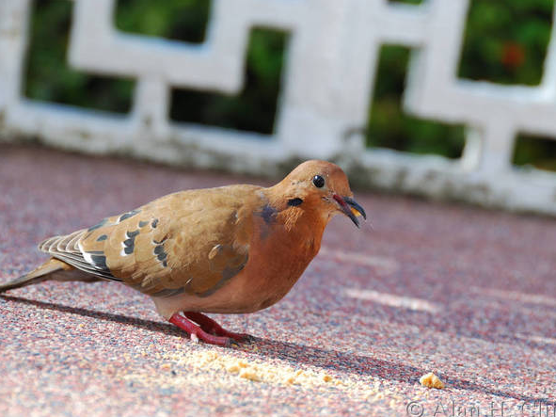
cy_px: 212
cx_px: 296
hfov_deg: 5.8
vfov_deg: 4.3
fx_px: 5492
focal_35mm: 342
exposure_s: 1/60
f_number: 7.1
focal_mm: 200
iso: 100
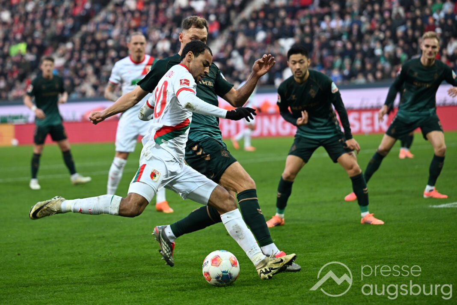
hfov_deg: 17.1
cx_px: 228
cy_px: 152
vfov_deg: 11.4
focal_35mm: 120
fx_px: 1523
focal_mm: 120
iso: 1000
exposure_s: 1/800
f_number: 2.8
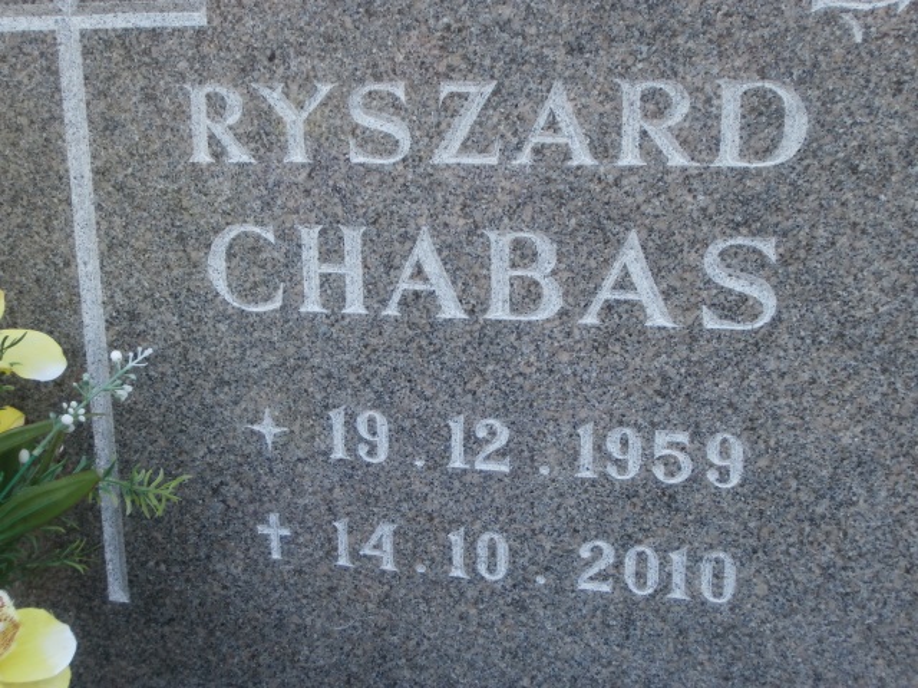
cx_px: 459
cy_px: 344
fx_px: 1246
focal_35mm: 47
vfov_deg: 30.9
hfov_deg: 40.4
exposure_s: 1/40
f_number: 4.2
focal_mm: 8.29
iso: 125
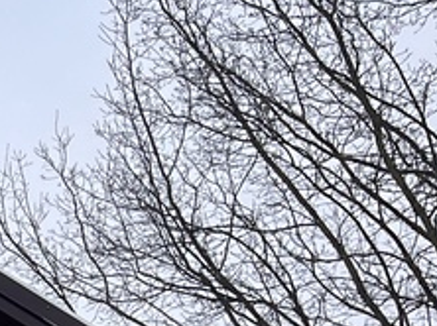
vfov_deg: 9.0
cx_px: -640
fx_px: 1892
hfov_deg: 11.0
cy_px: 740
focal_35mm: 150
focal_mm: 5.1
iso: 50
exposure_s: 1/463
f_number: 1.6
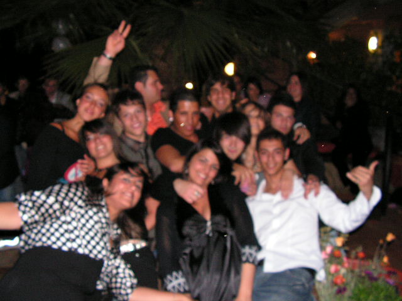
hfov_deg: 51.4
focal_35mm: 36
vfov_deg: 39.7
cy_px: 150
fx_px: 418
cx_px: 201
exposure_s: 1/40
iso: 200
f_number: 3.2
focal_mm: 6
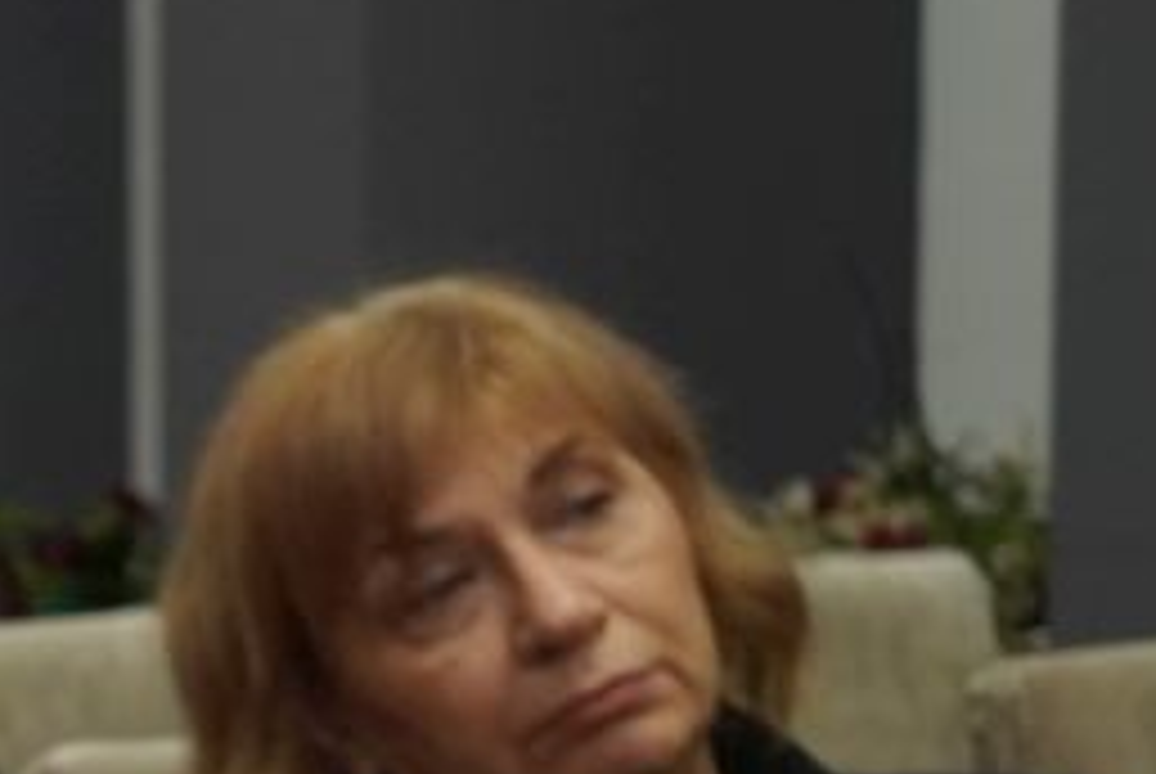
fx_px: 9820
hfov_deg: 6.4
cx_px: -1851
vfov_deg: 4.4
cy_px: 1692
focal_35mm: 305
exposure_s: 1/160
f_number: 4
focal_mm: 35.3
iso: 1000
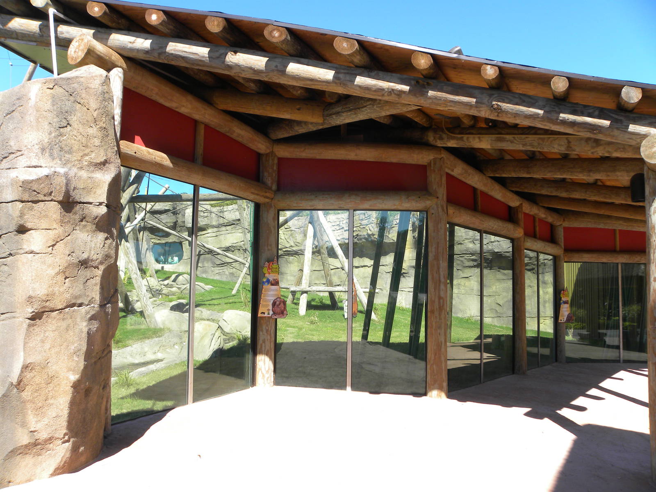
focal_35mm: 26
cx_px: 328
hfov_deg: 67.3
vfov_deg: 53.1
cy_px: 246
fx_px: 493
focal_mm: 4.6
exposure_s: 1/166
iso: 64
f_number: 4.5
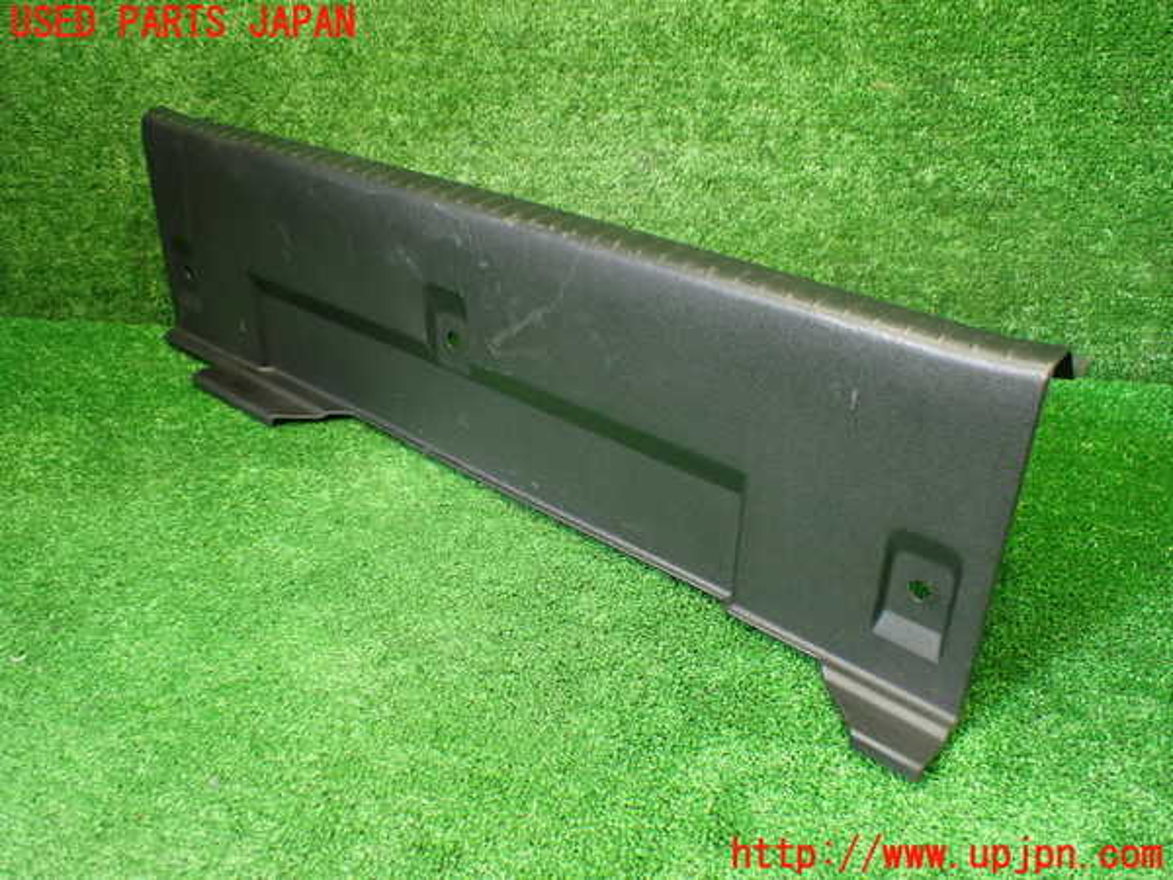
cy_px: 440
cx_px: 586
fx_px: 1017
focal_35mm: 30
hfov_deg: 60.0
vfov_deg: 46.8
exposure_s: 1/125
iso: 800
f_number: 2.3
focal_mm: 5.4
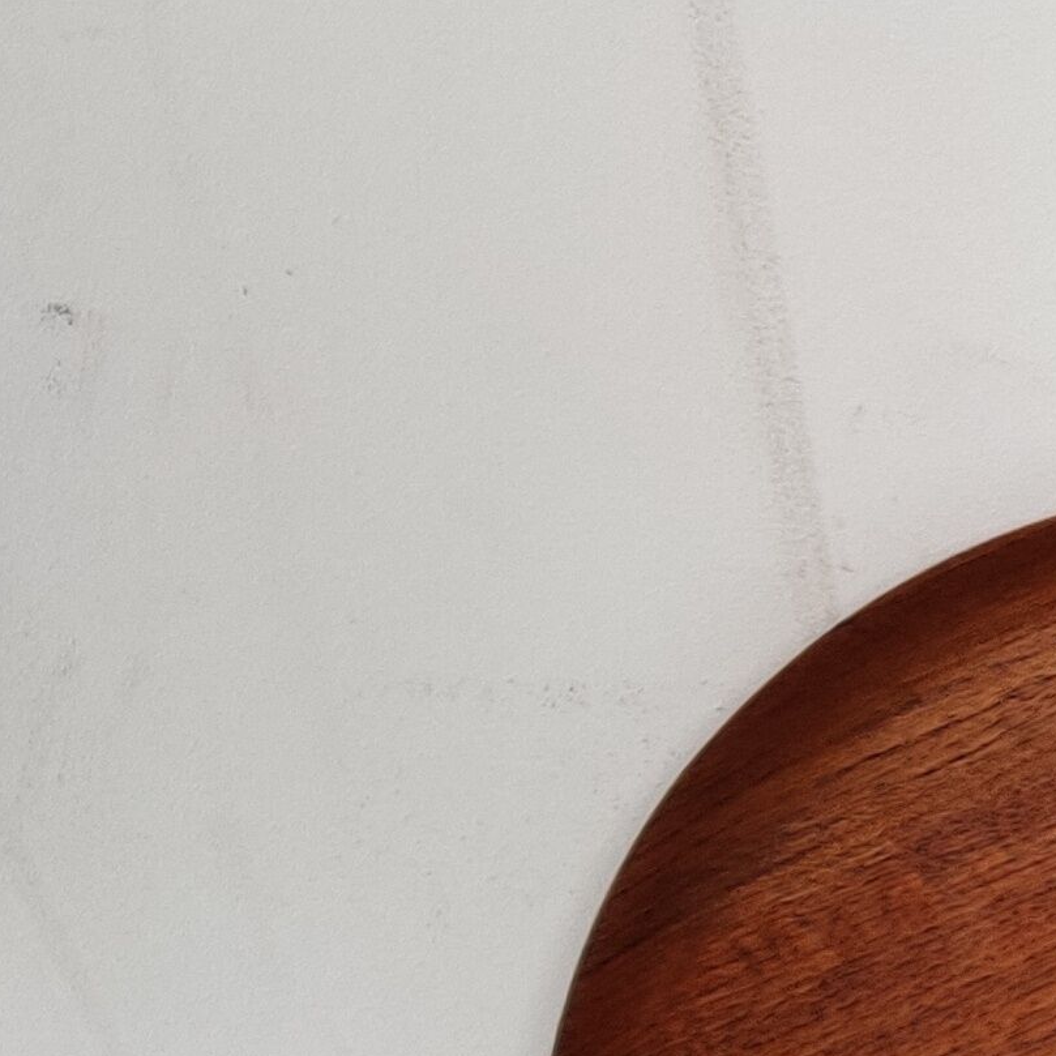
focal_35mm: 118
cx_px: 2222
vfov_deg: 14.5
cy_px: 1098
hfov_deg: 12.6
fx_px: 4073
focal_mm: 4.75
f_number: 1.65
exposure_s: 1/100
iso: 250
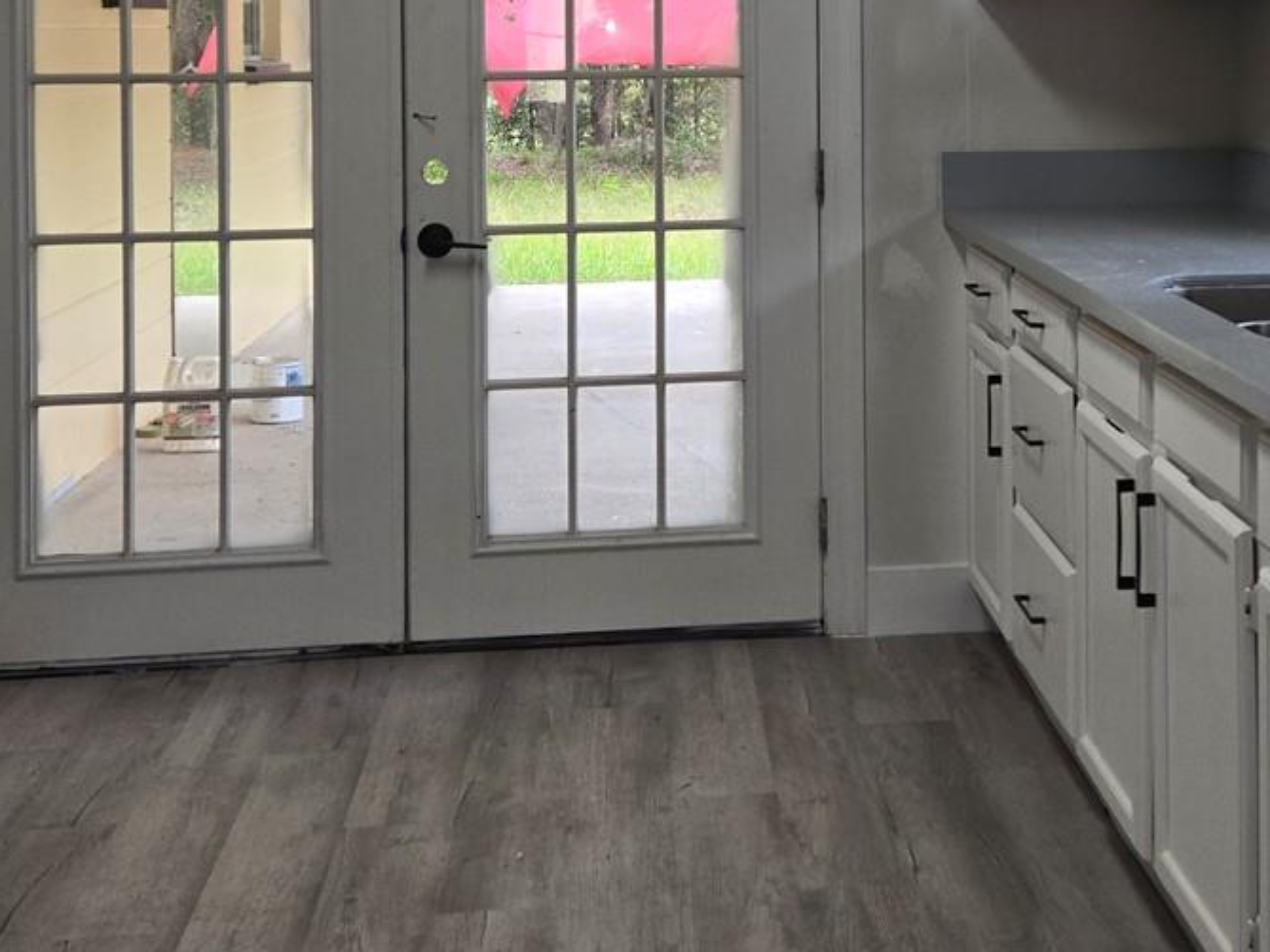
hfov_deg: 34.4
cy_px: 61
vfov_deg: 25.6
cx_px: 906
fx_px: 2018
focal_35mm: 55
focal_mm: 5.4
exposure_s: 1/120
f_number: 1.8
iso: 40
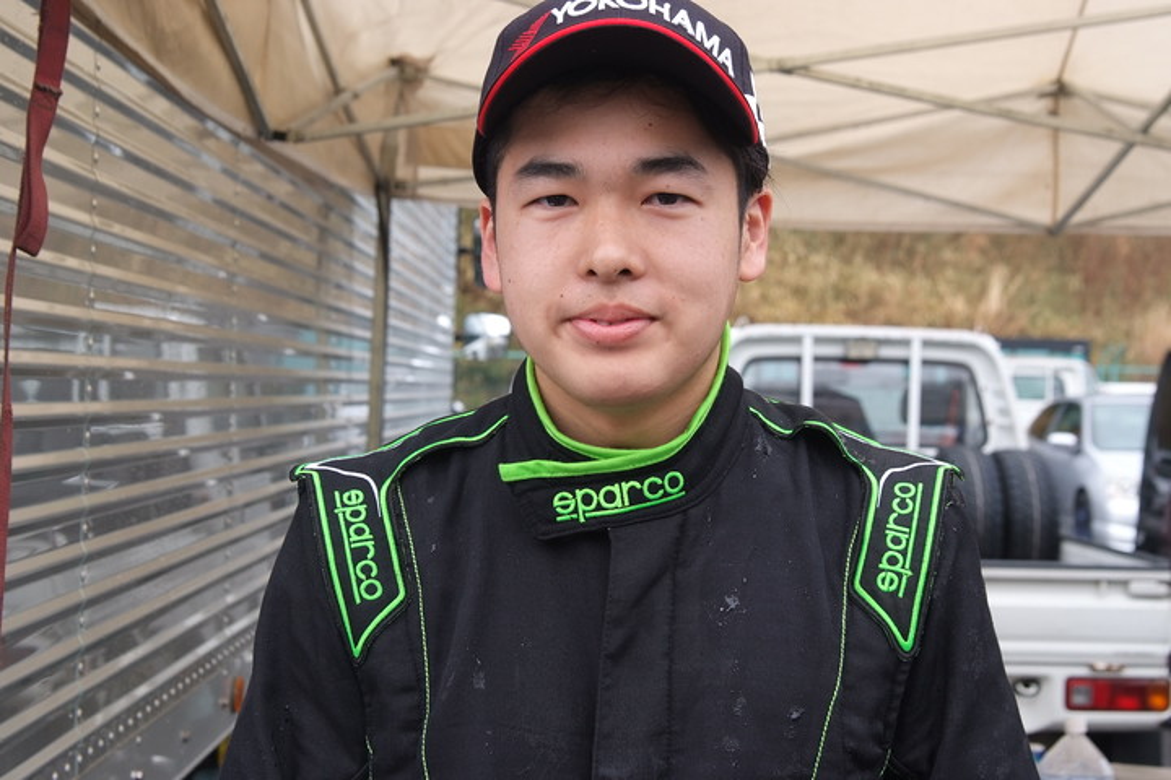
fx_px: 1952
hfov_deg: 33.4
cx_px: 586
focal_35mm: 60
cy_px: 390
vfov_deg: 22.6
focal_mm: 40
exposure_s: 1/142
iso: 400
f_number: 5.6
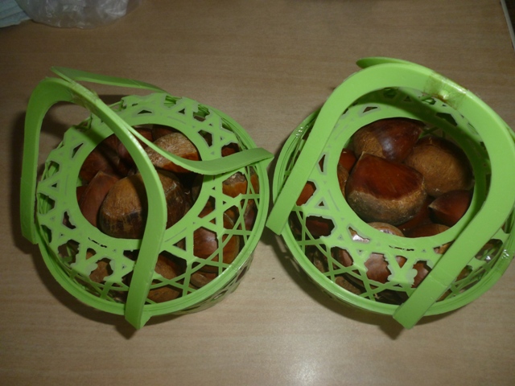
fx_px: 417
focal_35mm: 28
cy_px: 193
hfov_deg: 63.4
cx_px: 258
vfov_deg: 49.7
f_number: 3.1
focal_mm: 5
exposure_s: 1/60
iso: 125
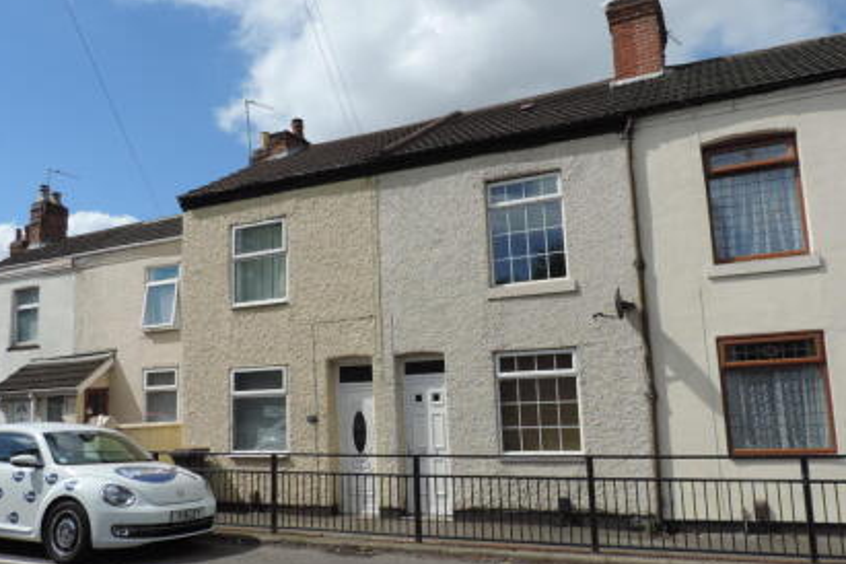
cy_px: 293
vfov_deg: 43.6
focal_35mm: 30
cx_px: 413
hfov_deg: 61.9
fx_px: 705
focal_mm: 4.9
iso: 80
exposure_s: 1/1250
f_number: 3.4
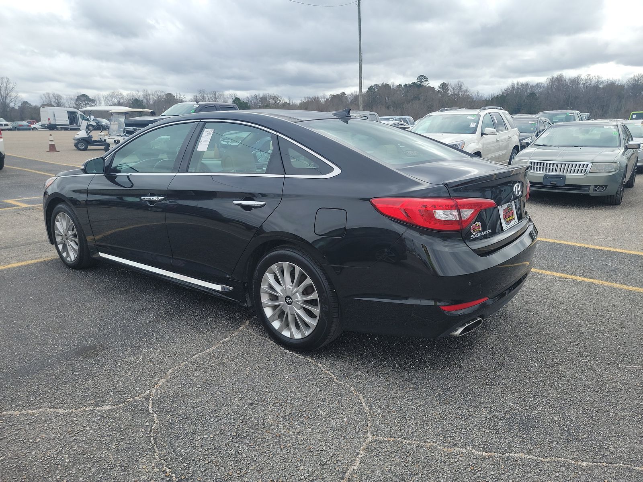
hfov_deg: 71.6
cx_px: 322
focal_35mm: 24
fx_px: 446
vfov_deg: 56.8
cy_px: 241
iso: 50
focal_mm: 6.7
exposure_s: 1/495
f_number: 1.8
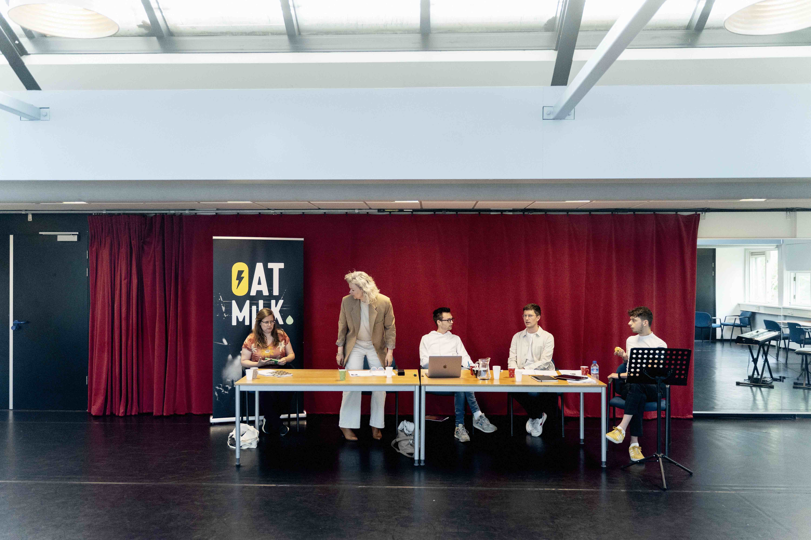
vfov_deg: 46.4
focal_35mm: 28
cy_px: 270
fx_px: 631
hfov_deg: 65.5
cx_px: 406
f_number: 2.8
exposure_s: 1/320
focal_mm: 28
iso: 1600
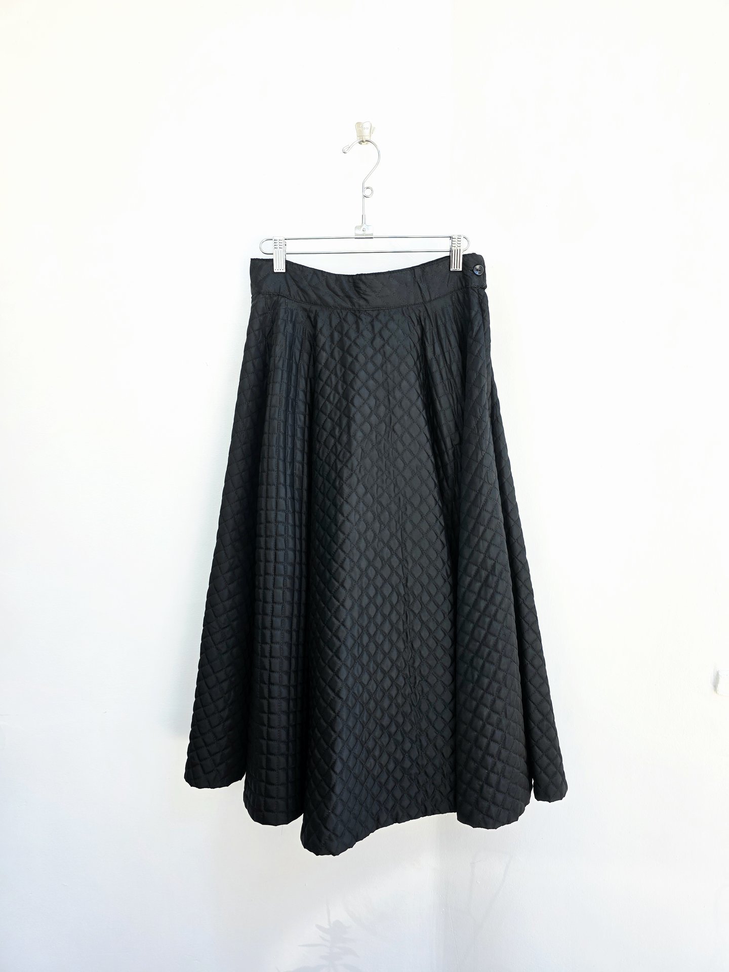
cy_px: 486
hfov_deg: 58.9
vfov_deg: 73.9
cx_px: 364
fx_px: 646
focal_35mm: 23
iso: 50
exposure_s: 1/120
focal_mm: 6.3
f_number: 1.7
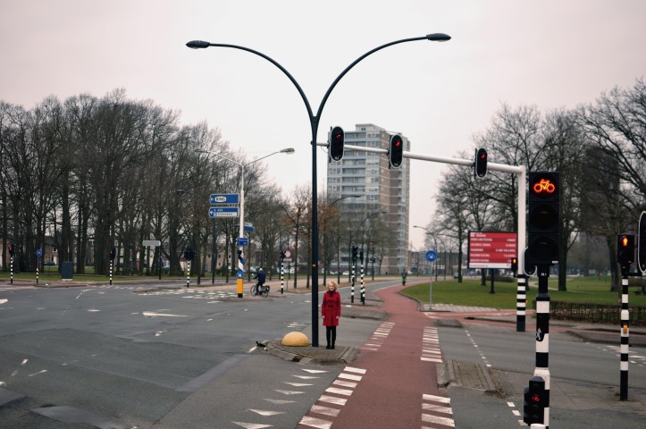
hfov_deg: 37.9
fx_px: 941
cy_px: 214
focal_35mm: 52
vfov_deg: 25.7
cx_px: 323
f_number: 2.2
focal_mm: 35
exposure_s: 1/1250
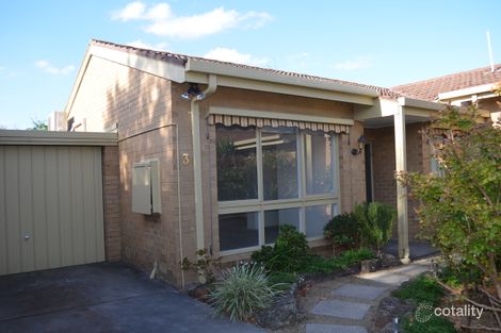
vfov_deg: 47.9
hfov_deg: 67.4
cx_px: 250
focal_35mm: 27
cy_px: 166
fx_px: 376
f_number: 5
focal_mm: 18
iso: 100
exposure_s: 1/200
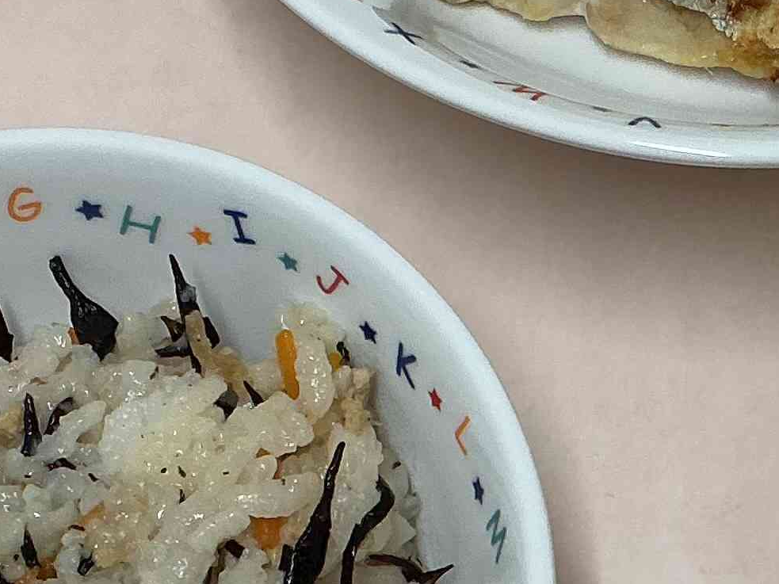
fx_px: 2678
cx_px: 693
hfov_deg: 16.3
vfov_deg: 12.4
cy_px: 264
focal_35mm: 119
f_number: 1.8
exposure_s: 1/120
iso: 64
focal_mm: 3
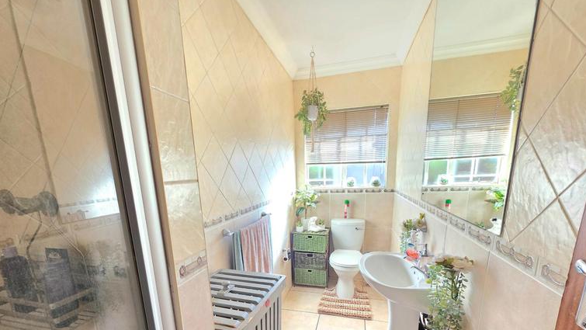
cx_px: 286
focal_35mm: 15
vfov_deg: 68.0
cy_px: 228
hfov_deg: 103.0
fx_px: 233
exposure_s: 1/101
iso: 160
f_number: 1.9
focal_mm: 2.2
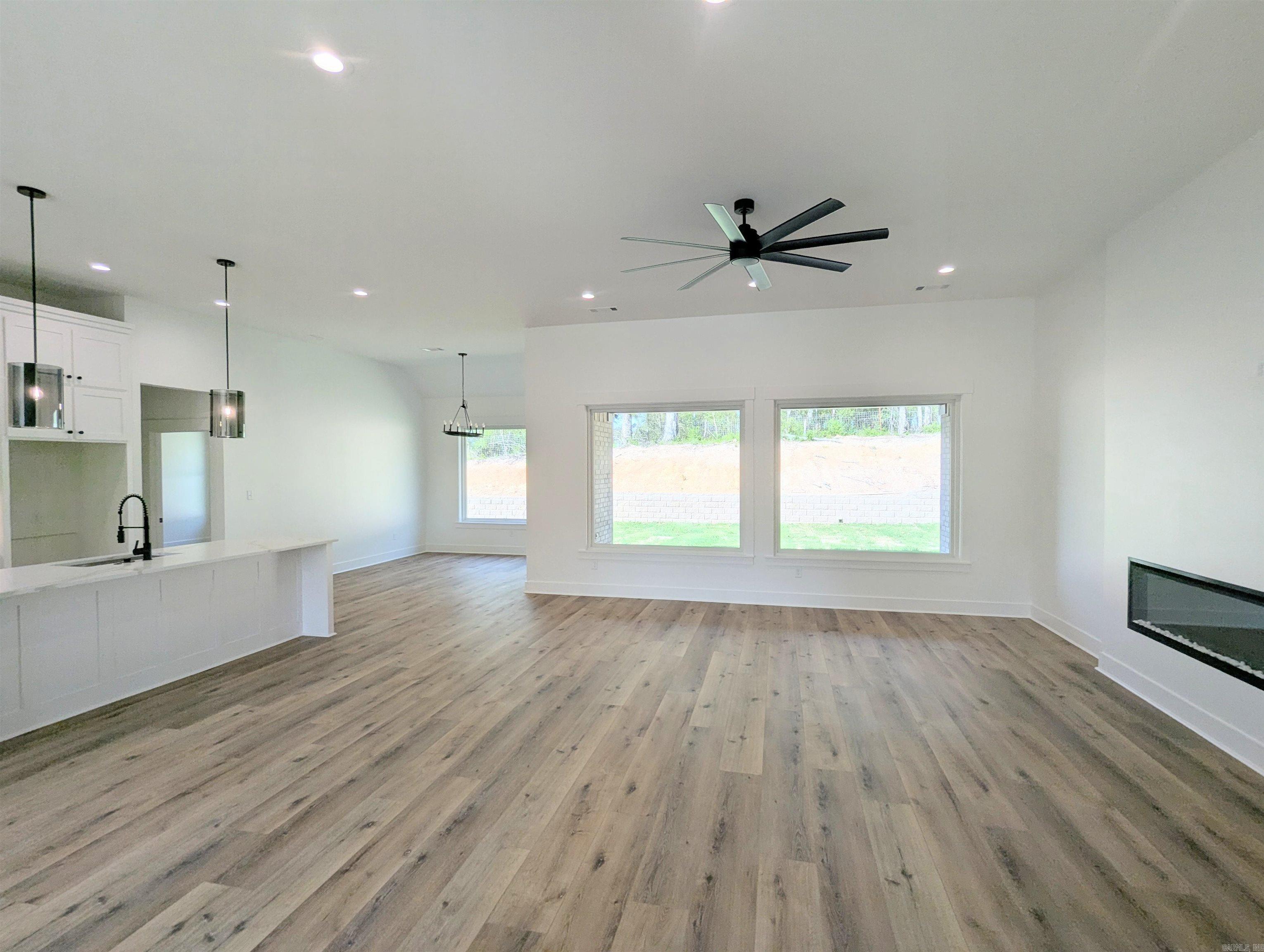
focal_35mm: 16
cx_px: 632
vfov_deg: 78.2
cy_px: 476
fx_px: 585
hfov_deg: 94.4
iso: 50
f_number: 2.2
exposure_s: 1/443
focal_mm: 2.35
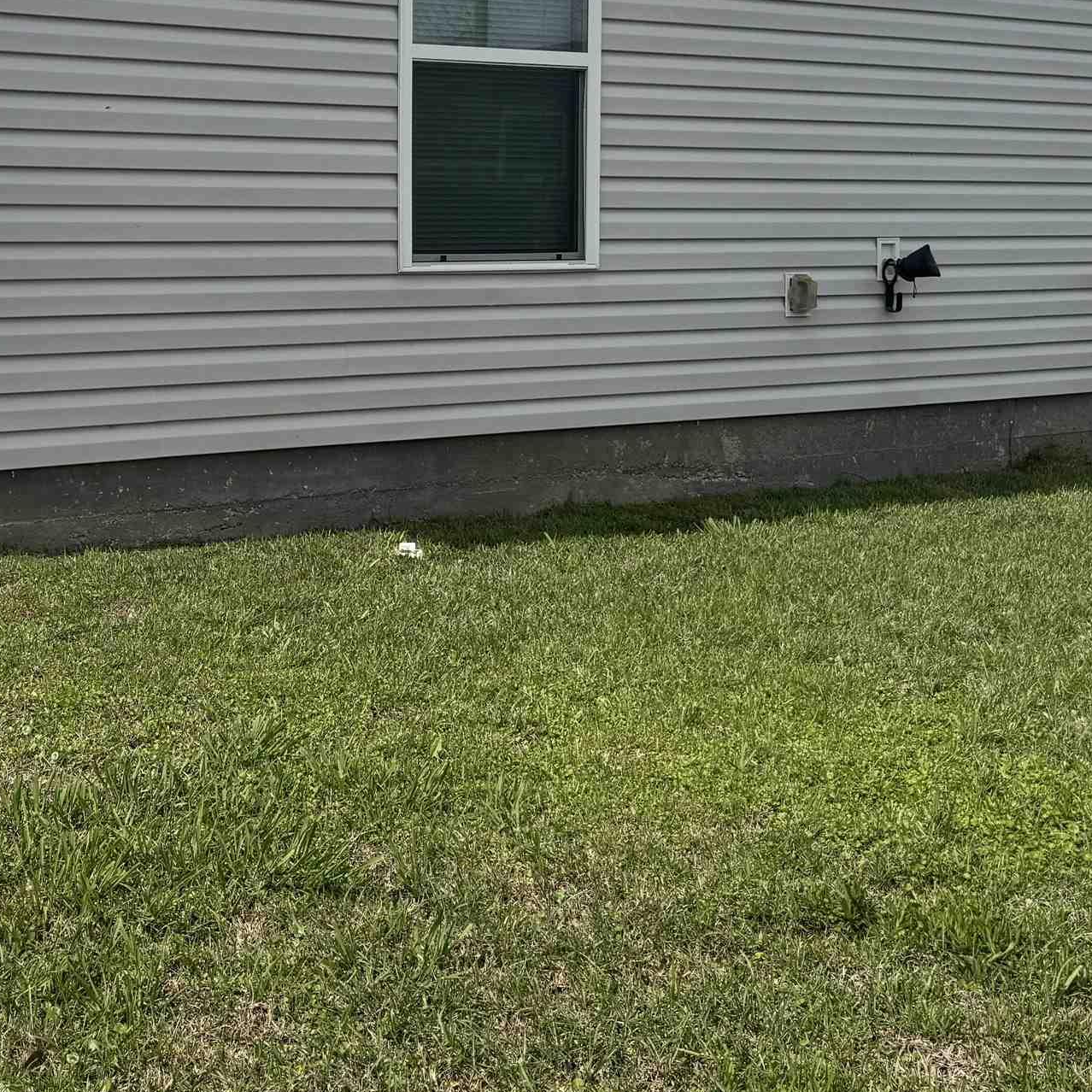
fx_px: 1820
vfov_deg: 32.8
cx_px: 198
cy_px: 283
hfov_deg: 32.4
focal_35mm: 51
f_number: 1.78
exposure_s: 1/7937
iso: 80
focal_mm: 6.76
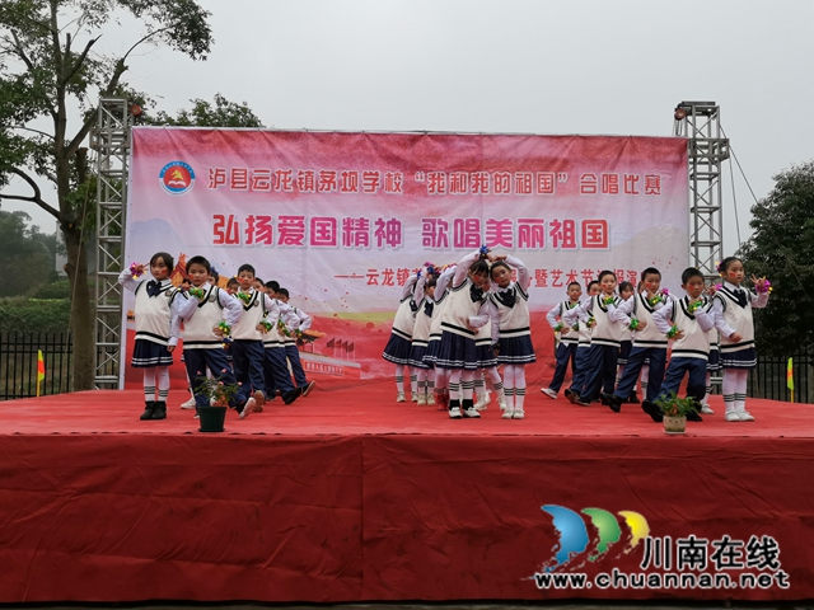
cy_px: 305
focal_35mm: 34
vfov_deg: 41.8
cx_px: 407
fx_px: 800
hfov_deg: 54.0
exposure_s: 1/151
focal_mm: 3.95
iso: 50
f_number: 1.8
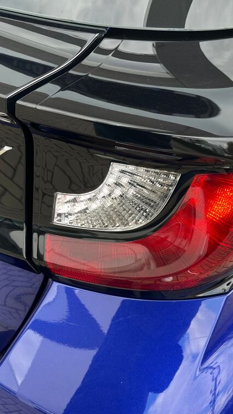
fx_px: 418
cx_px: 131
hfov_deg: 31.1
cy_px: 207
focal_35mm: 38
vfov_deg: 52.8
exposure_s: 1/147
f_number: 1.6
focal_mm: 5.1
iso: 40
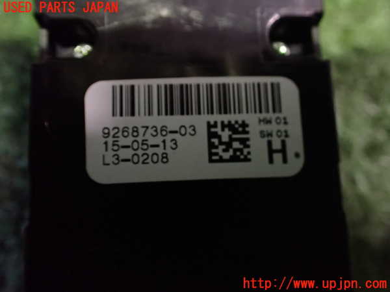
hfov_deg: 60.0
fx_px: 338
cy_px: 146
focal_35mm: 30
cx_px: 195
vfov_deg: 46.8
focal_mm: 5.4
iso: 1250
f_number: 2.3
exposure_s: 1/30
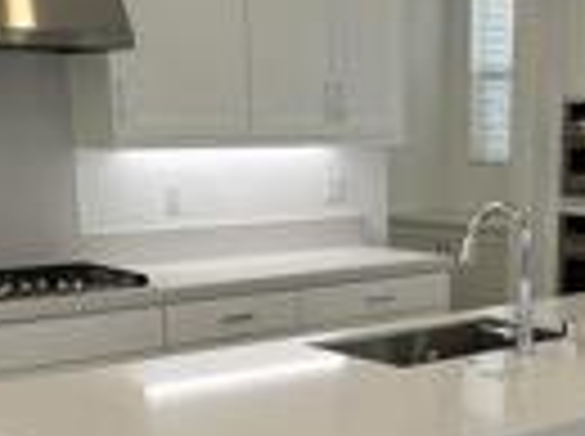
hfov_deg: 27.9
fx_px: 1164
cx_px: 432
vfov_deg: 20.4
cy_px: 454
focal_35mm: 69
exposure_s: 1/120
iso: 80
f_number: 2.2
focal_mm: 2.22
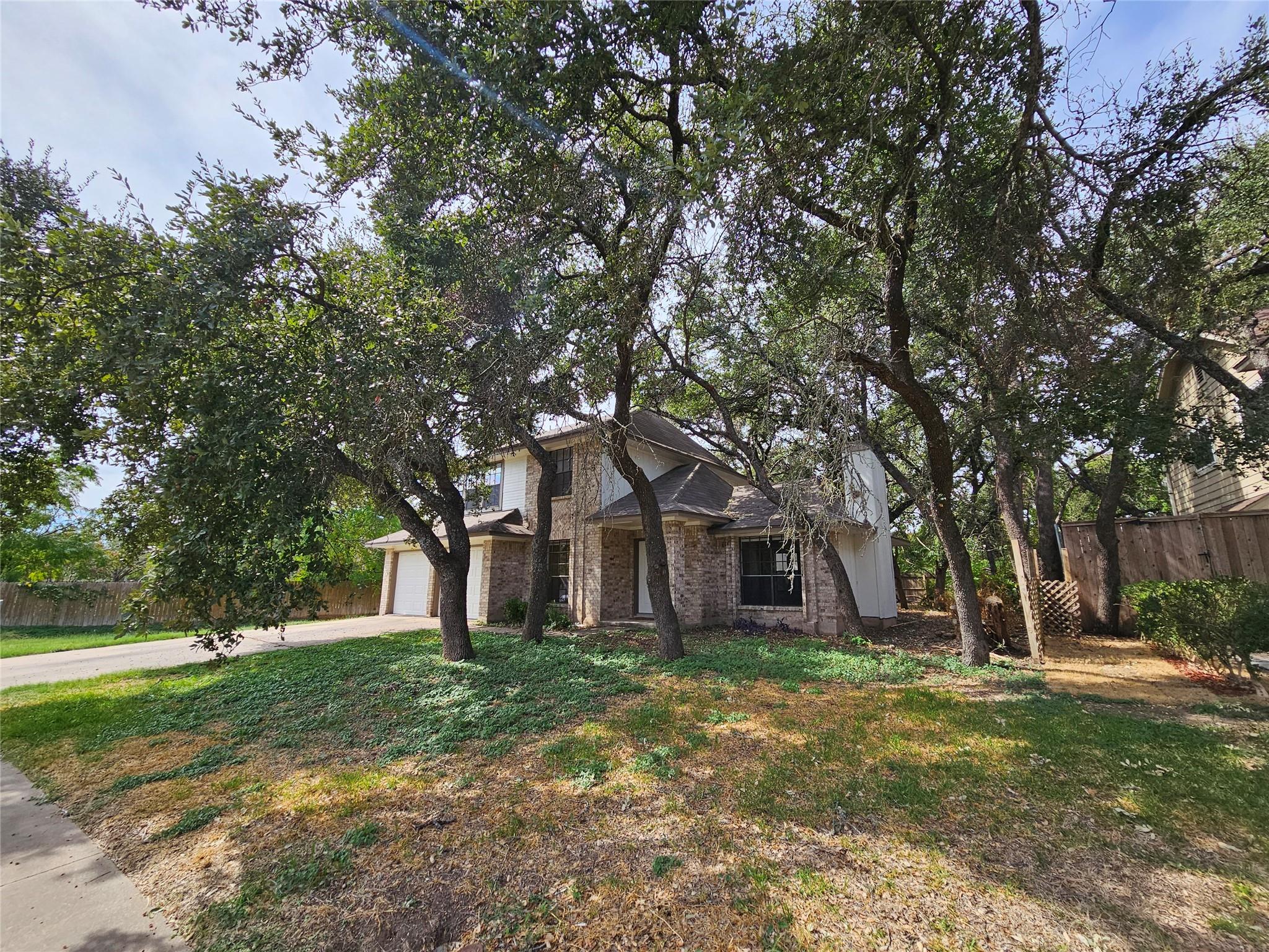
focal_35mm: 13
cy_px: 476
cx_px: 634
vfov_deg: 89.9
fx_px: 477
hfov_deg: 106.2
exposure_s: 1/1157
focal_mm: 2.2
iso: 50
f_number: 2.2
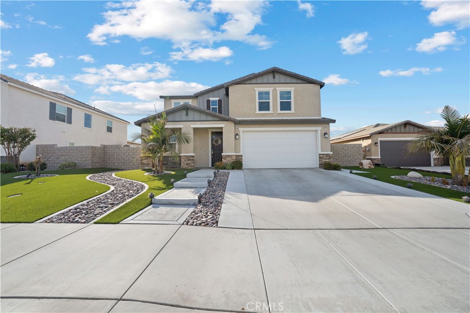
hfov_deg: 112.6
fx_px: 157
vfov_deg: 90.0
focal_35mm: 12
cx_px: 235
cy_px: 156
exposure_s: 1/400
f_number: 8
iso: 400
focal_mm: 12
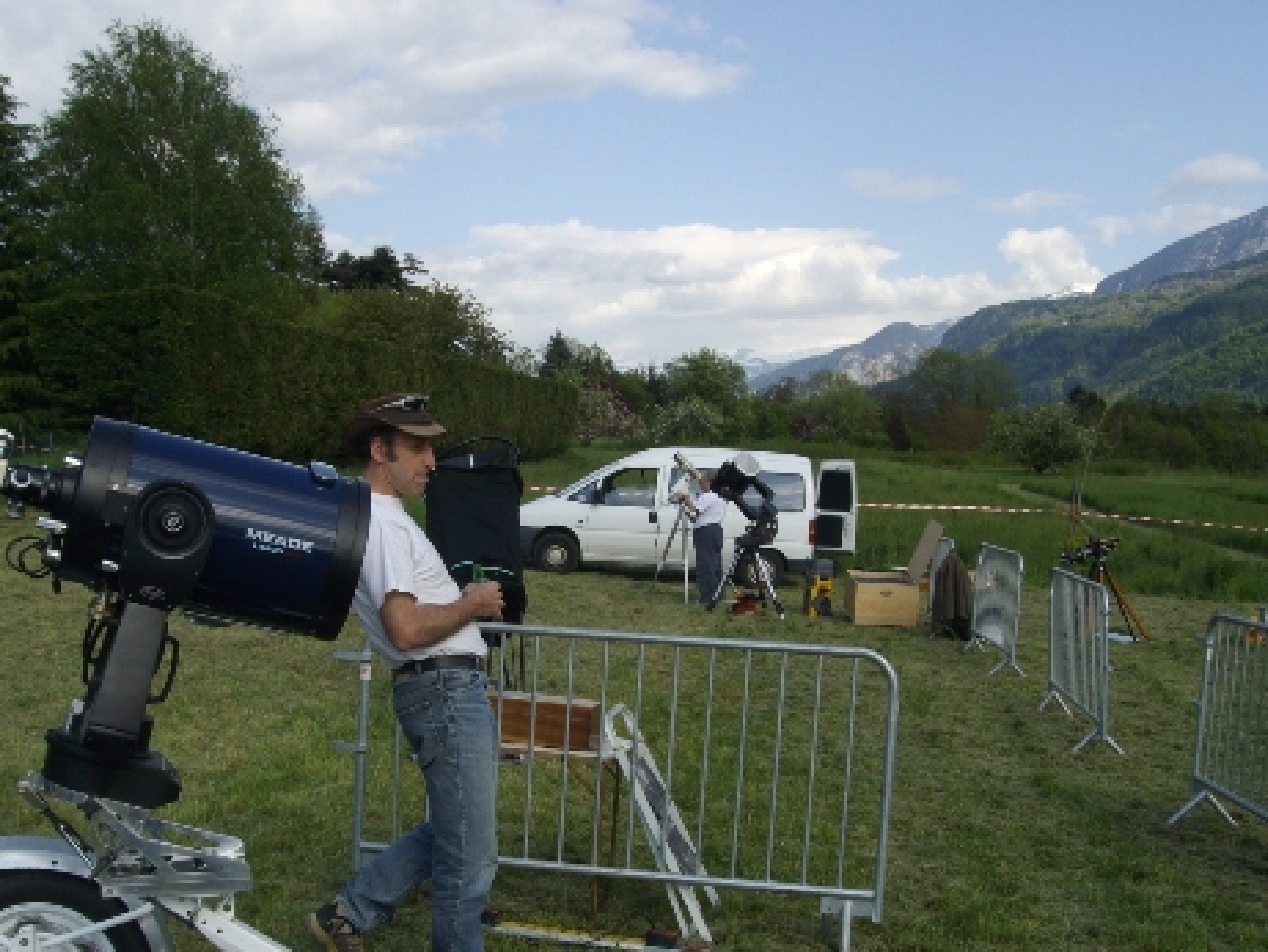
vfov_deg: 36.0
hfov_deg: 46.7
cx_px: 567
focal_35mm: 40
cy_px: 506
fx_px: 1466
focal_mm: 6
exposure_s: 1/500
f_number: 4.8
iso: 80
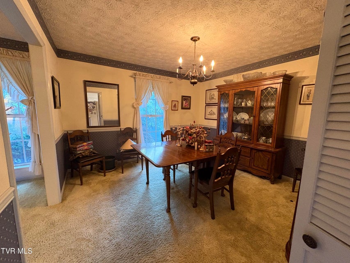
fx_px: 142
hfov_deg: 102.1
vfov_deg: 85.7
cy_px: 132
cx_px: 175
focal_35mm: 14
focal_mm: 2.22
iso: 640
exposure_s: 1/60
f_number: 2.2
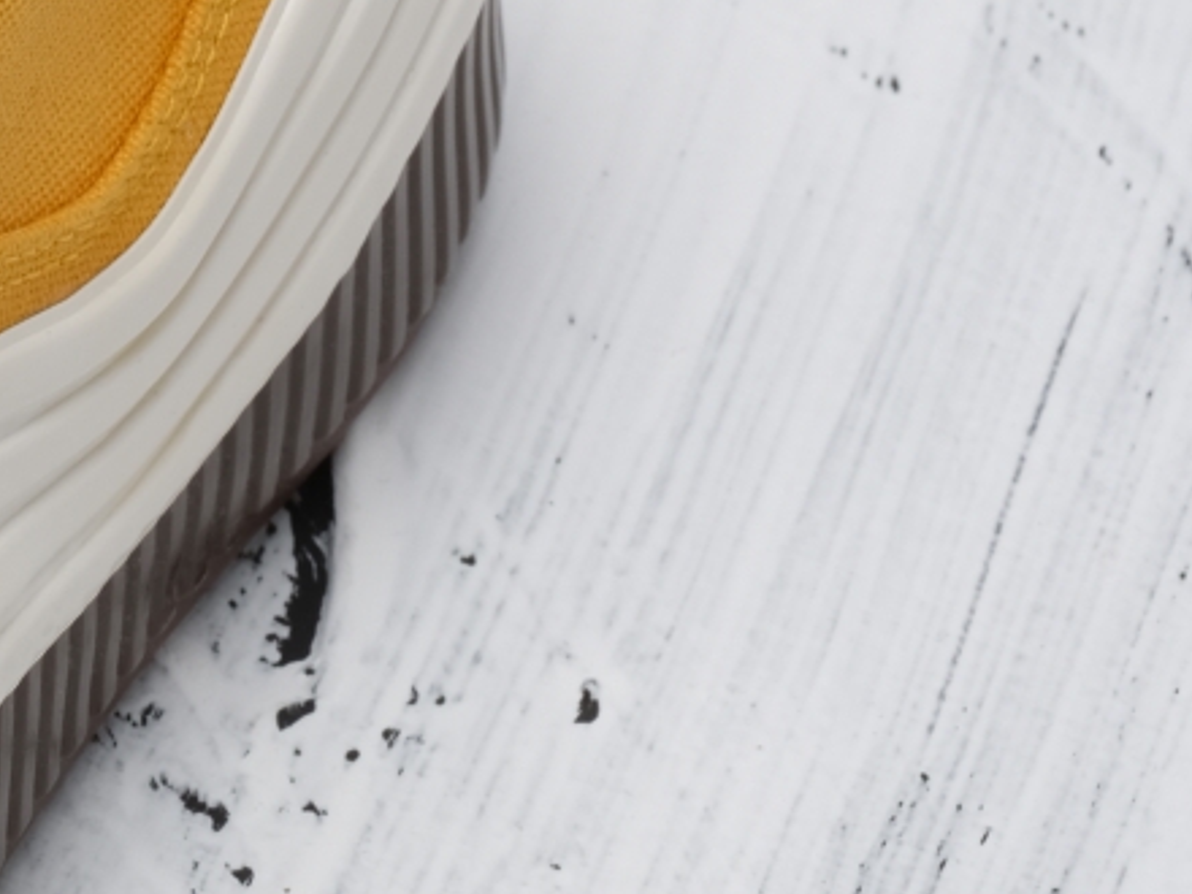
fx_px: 19835
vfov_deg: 2.6
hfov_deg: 3.4
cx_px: -1411
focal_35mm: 576
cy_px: 305
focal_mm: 120
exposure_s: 1/100
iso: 160
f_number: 16
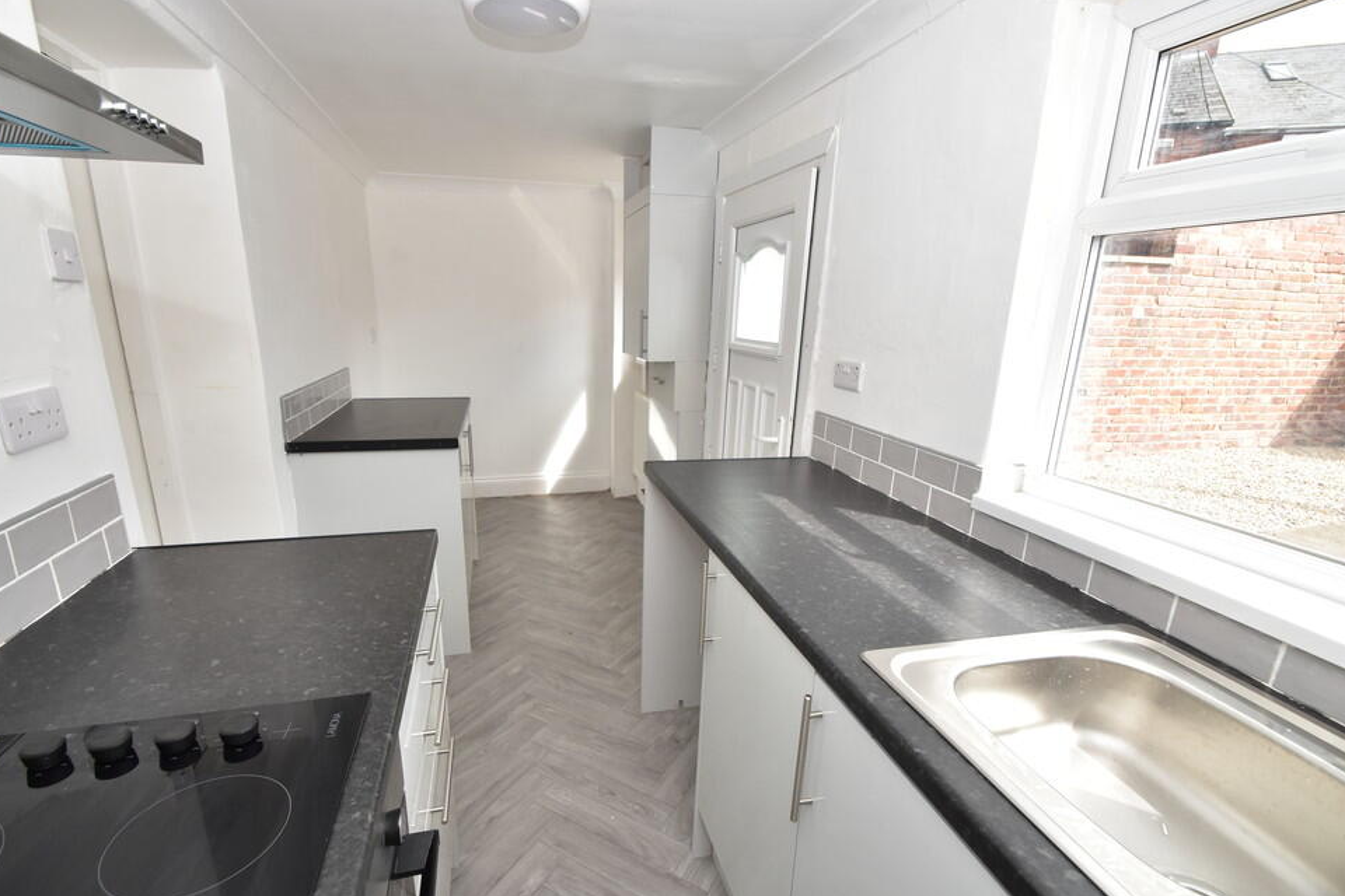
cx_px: 654
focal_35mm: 16
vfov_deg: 73.7
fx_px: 598
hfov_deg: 96.7
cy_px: 472
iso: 450
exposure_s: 1/125
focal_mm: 10
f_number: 9
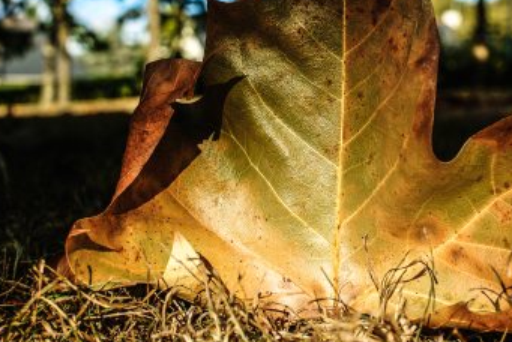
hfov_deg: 29.0
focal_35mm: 69
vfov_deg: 19.8
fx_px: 982
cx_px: 338
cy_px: 146
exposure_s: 1/400
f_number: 5
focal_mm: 18.5
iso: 100
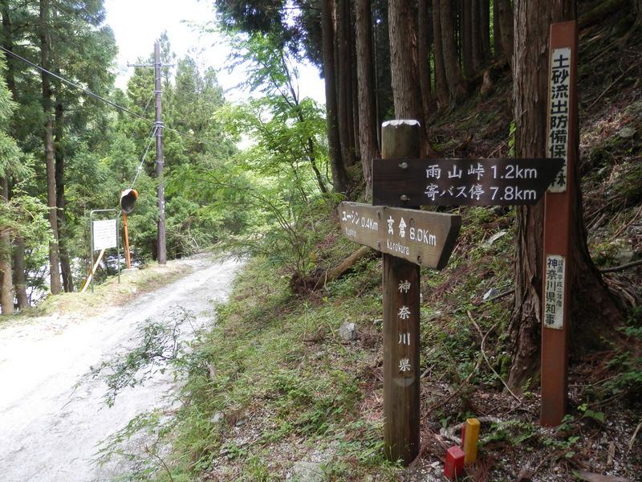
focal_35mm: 27
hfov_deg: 65.3
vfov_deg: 51.4
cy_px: 241
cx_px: 321
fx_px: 501
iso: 80
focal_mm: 5
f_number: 3.2
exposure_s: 1/60
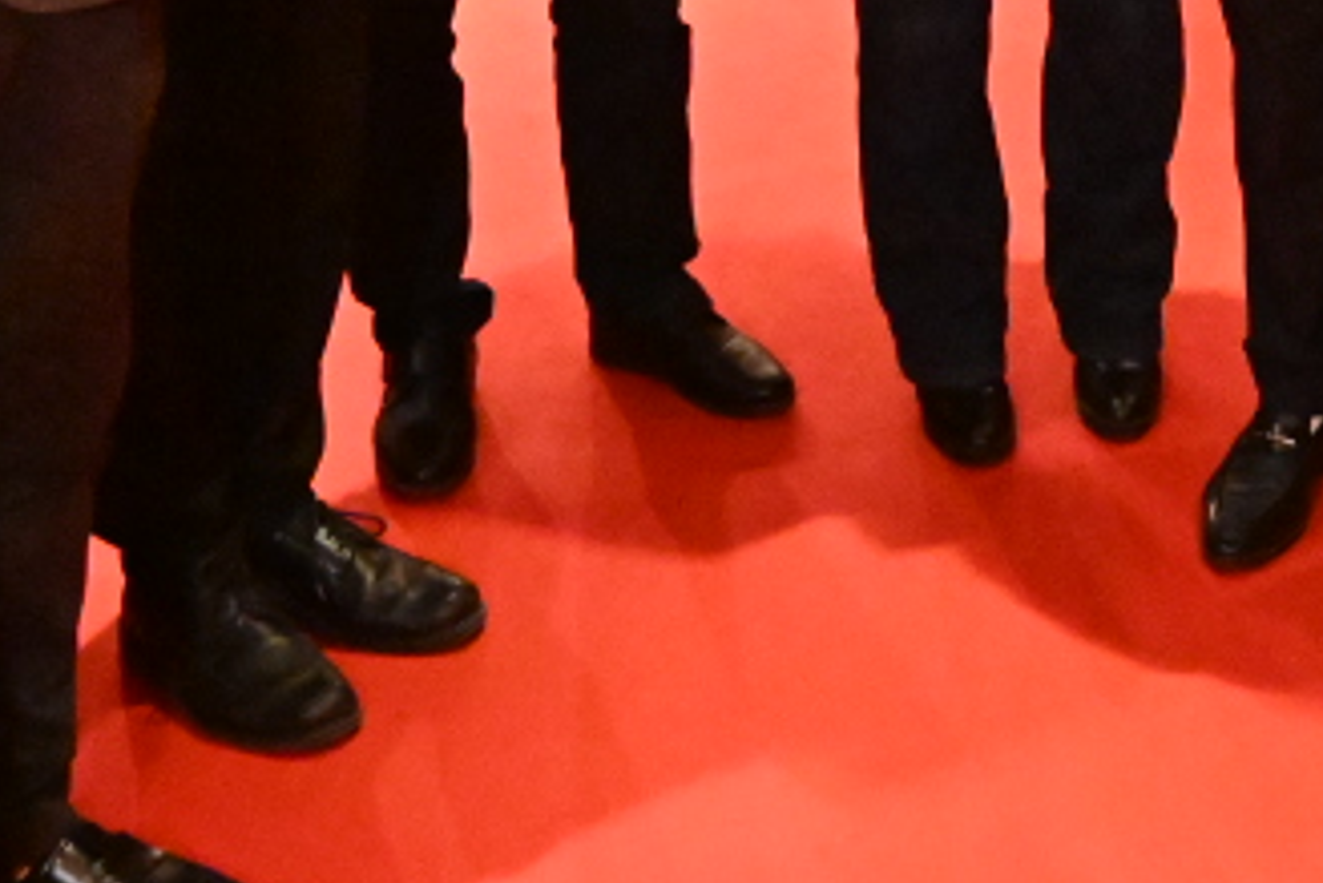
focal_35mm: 74
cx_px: 1069
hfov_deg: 26.8
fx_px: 2721
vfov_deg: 17.3
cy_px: -278
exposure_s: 1/400
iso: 16000
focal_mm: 15
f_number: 2.8
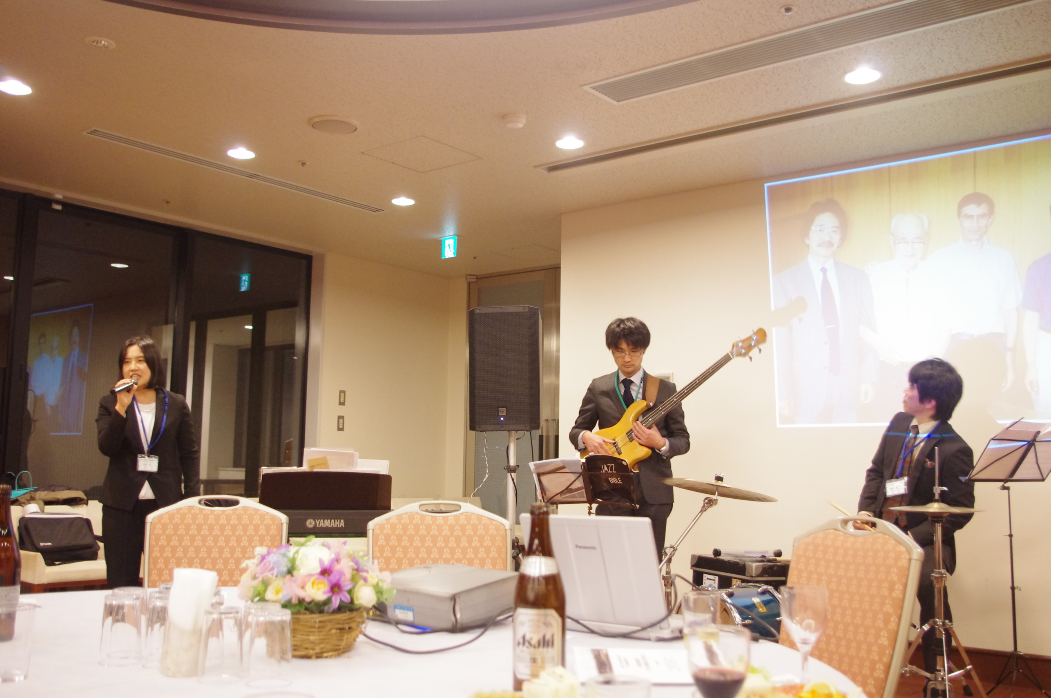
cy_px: 349
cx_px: 526
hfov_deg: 55.9
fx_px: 991
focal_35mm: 34
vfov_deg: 38.8
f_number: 4
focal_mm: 23.13
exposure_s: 1/30
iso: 2000
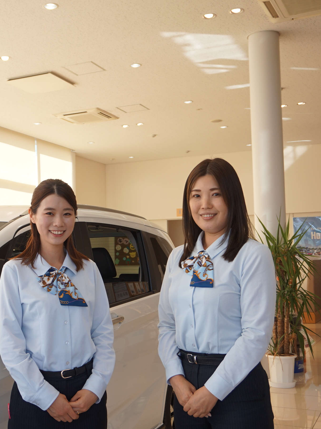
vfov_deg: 39.7
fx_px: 594
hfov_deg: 29.8
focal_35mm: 48
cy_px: 215
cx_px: 80
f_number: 4
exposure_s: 1/160
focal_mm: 22
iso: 100
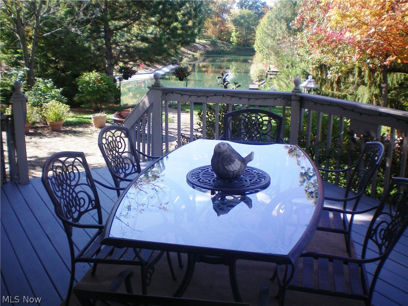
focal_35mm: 38
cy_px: 153
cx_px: 204
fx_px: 448
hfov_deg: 49.0
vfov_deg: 37.7
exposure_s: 1/160
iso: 64
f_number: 3.1
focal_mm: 6.3
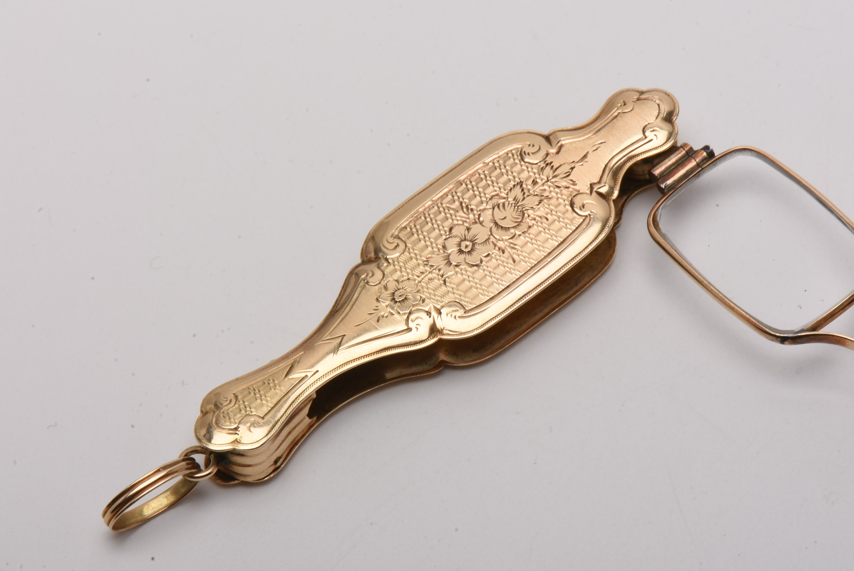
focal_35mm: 128
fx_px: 3027
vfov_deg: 10.8
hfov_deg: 16.1
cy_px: 286
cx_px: 427
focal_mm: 85
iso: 100
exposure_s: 1/125
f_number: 29
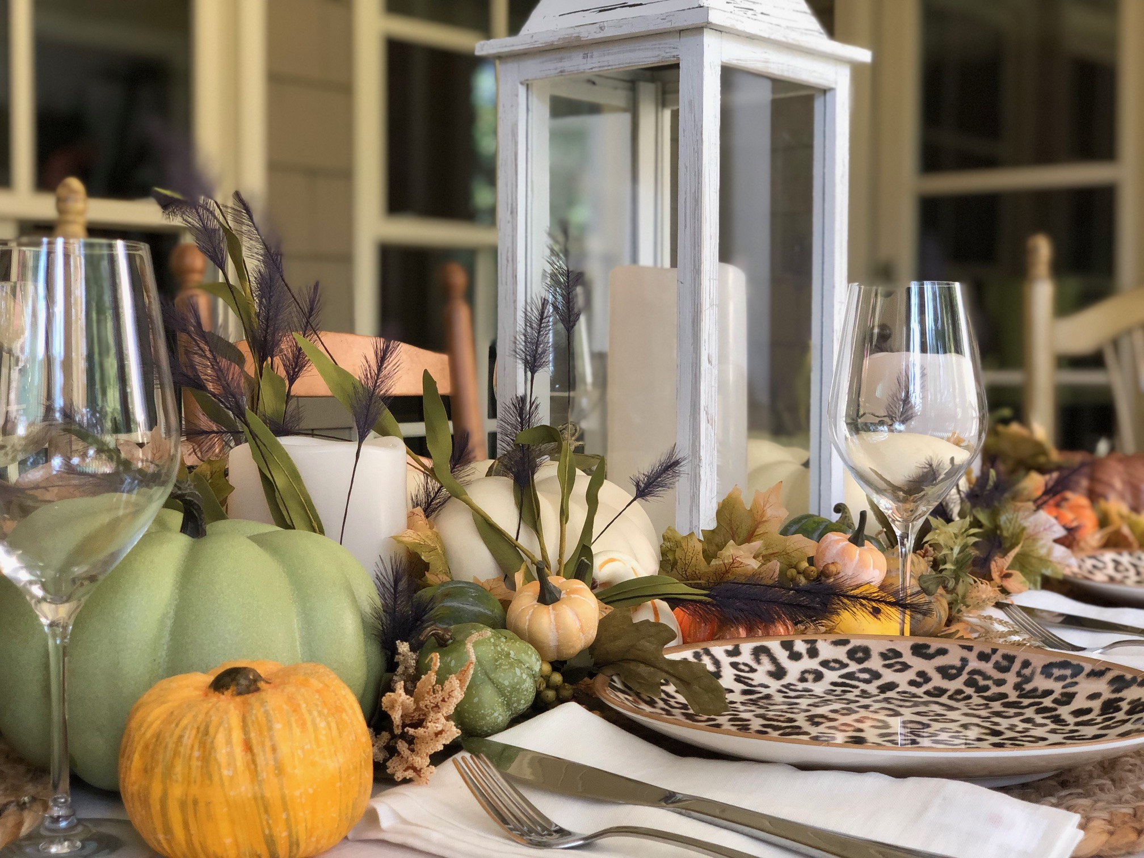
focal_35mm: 52
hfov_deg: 36.8
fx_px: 1719
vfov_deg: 28.0
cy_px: 429
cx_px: 572
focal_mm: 6
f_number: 2.4
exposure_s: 1/60
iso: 100
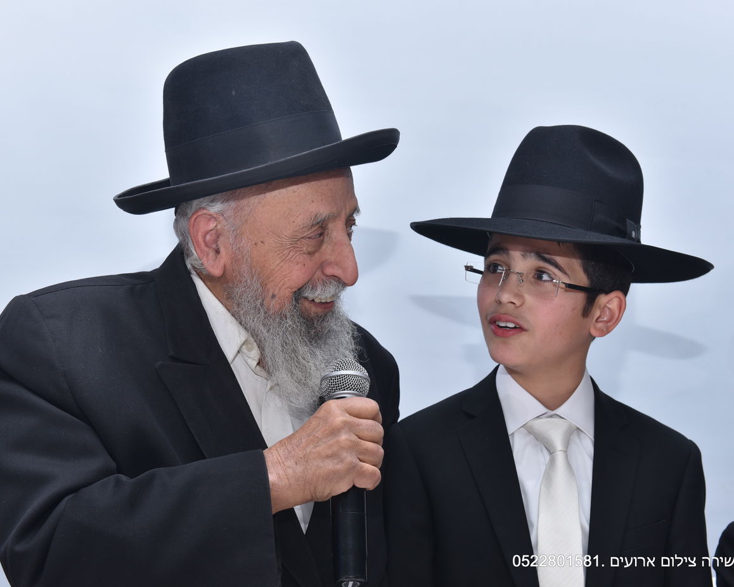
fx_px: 1281
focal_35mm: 59
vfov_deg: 25.8
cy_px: 292
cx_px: 347
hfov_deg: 32.0
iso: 400
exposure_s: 1/125
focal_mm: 52
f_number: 6.3
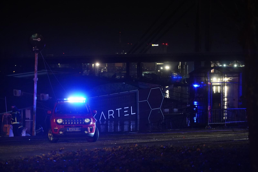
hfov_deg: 20.0
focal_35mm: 102
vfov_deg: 13.4
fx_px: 731
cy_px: 86
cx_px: 129
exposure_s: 1/100
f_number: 2.8
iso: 8000
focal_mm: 102
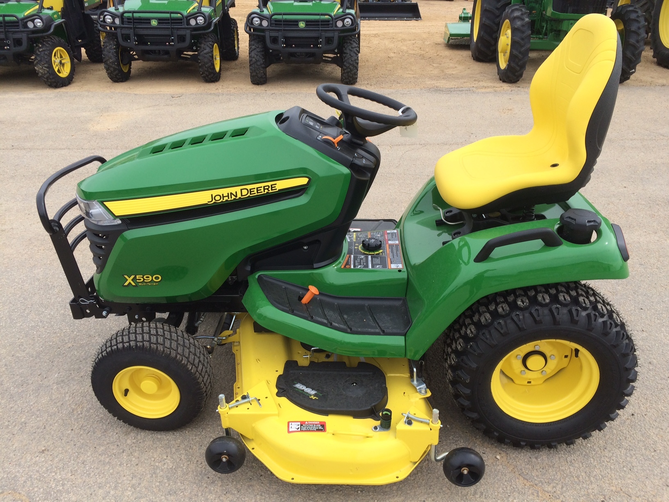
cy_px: 251
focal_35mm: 29
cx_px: 334
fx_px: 560
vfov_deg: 48.2
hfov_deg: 61.7
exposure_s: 1/805
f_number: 2.2
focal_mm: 4.15
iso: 32
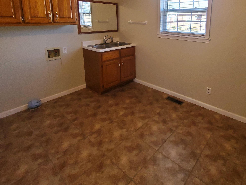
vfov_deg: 62.8
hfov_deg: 80.6
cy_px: 50
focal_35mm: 20
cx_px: 150
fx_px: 142
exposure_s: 1/60
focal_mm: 1.8
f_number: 2.2
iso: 320
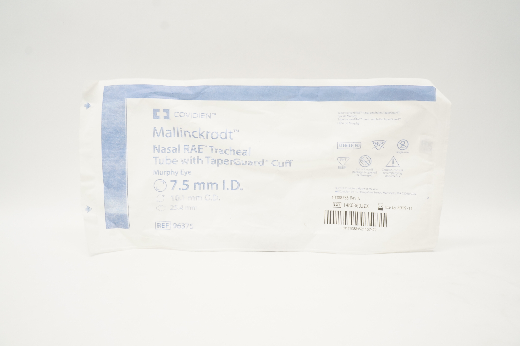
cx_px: 260
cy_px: 173
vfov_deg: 47.8
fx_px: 390
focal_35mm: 27
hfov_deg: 67.4
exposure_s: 1/30
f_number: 9
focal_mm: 18
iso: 800
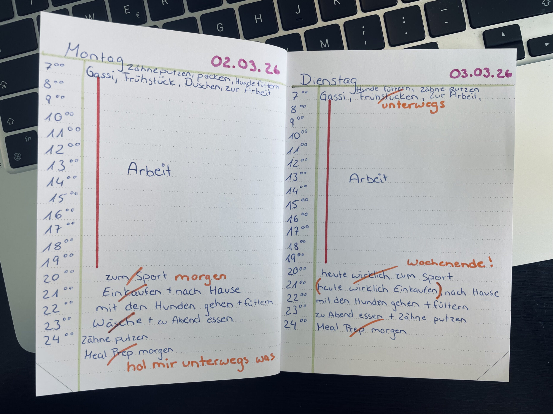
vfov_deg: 53.1
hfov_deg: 67.3
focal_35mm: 26
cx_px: 276
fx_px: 415
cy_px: 207
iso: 32
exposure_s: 1/121
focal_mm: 4.2
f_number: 1.6
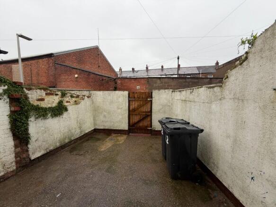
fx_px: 112
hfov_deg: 102.1
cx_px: 138
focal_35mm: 14
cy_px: 104
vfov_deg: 85.7
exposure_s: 1/121
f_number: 2.2
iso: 80
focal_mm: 2.22
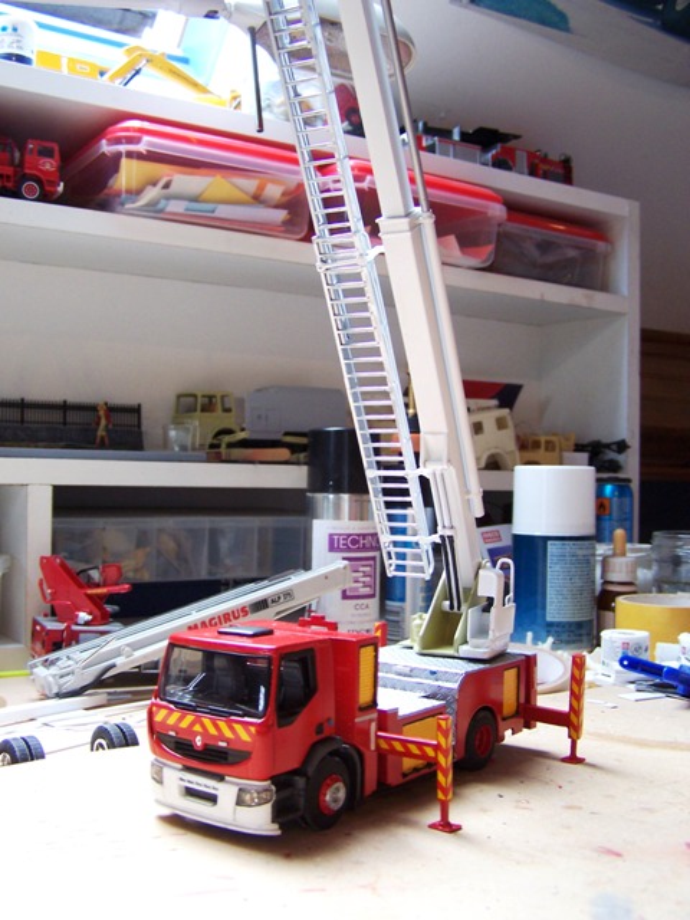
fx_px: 1010
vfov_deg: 49.0
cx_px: 345
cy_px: 460
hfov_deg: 37.7
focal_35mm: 38
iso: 140
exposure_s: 1/30
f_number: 2.8
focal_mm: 6.3
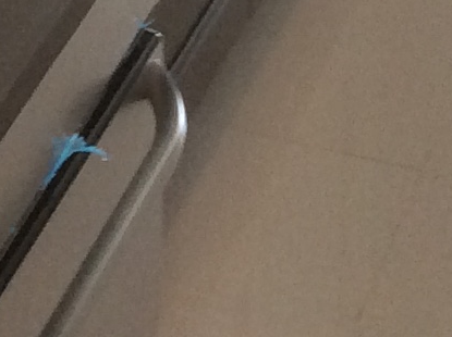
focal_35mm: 200
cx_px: -161
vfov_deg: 6.7
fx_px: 2608
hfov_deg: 9.7
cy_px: -663
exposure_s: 1/24
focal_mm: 3.3
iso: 64
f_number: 2.4
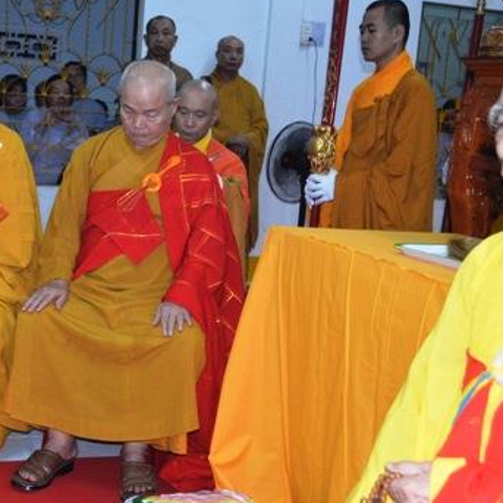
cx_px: 113
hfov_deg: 29.5
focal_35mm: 57
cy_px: 274
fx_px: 937
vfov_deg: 30.0
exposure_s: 1/60
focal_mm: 24
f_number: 4
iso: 1250
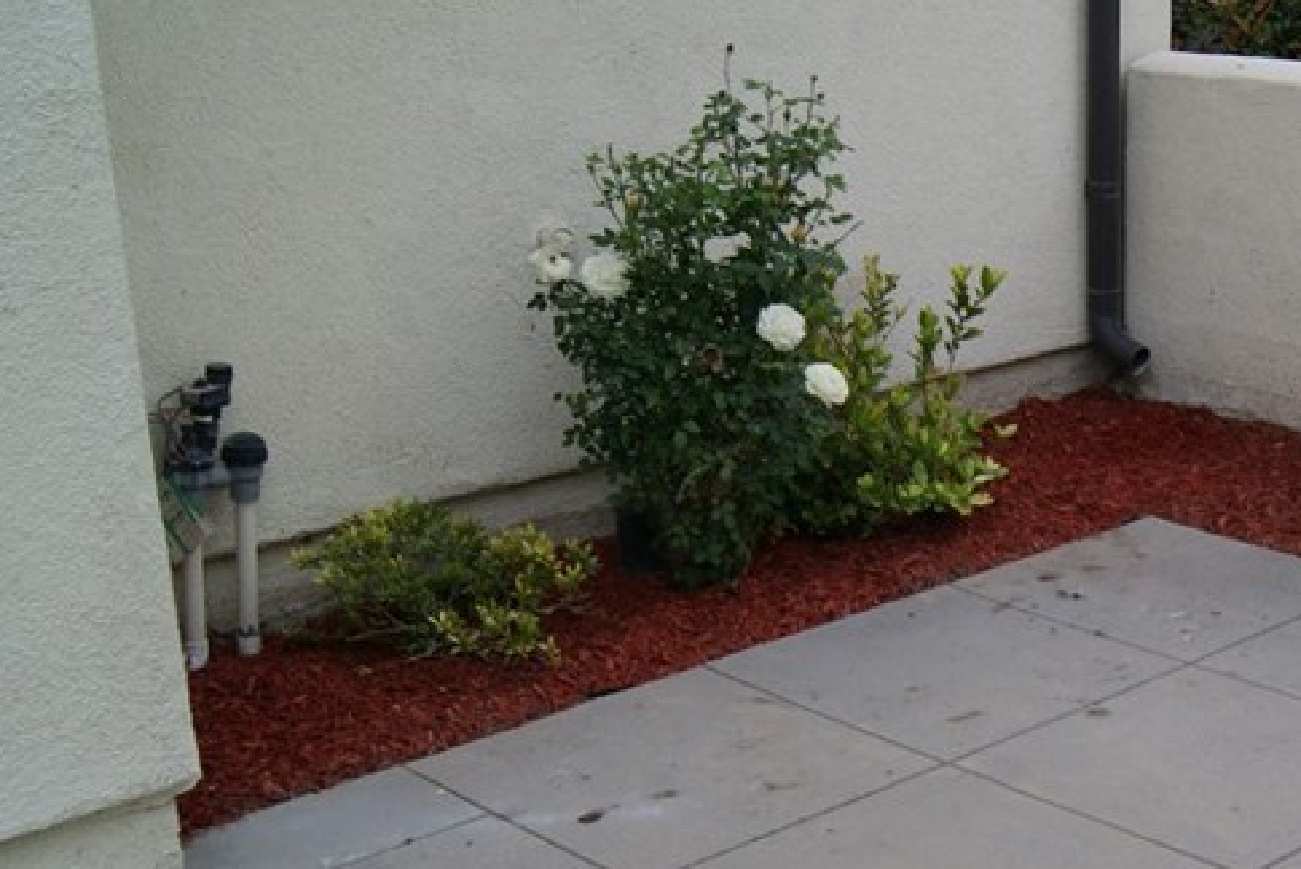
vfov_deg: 23.7
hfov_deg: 33.5
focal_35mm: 57
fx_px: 2061
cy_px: 609
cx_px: 1119
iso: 100
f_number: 4.5
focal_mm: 18
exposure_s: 1/40
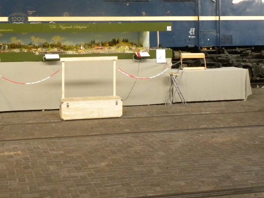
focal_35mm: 64
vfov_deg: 22.7
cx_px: 111
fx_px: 488
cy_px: 45
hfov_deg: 30.2
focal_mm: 7.3
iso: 400
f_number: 3.2
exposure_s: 1/32.7
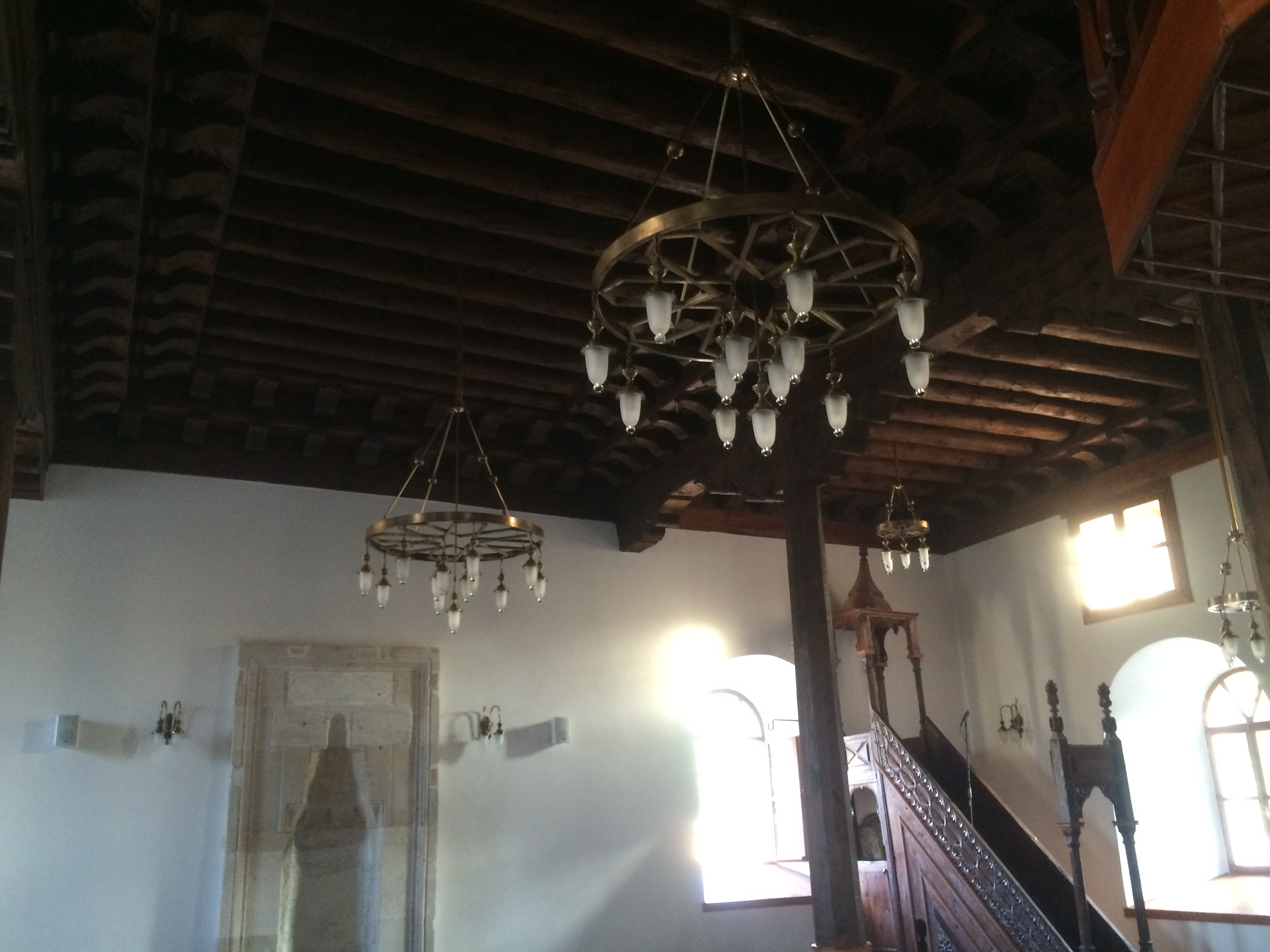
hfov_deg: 60.0
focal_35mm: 30
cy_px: 467
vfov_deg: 46.8
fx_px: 1101
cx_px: 630
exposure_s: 1/20
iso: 250
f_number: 2.2
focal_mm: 4.15
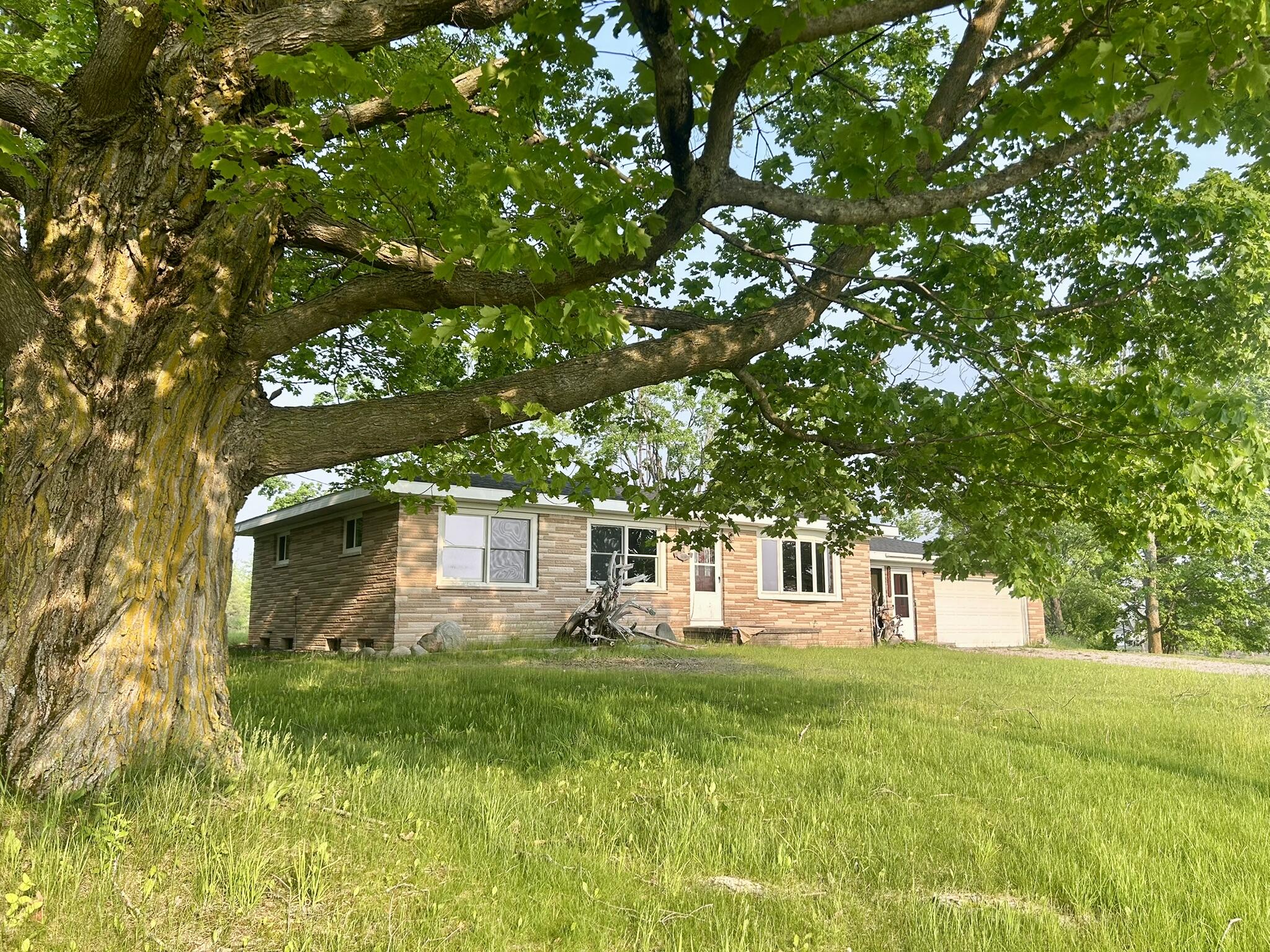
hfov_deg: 67.3
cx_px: 635
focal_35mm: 26
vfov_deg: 53.1
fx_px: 954
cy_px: 476
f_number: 1.5
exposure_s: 1/932
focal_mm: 5.7
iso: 50
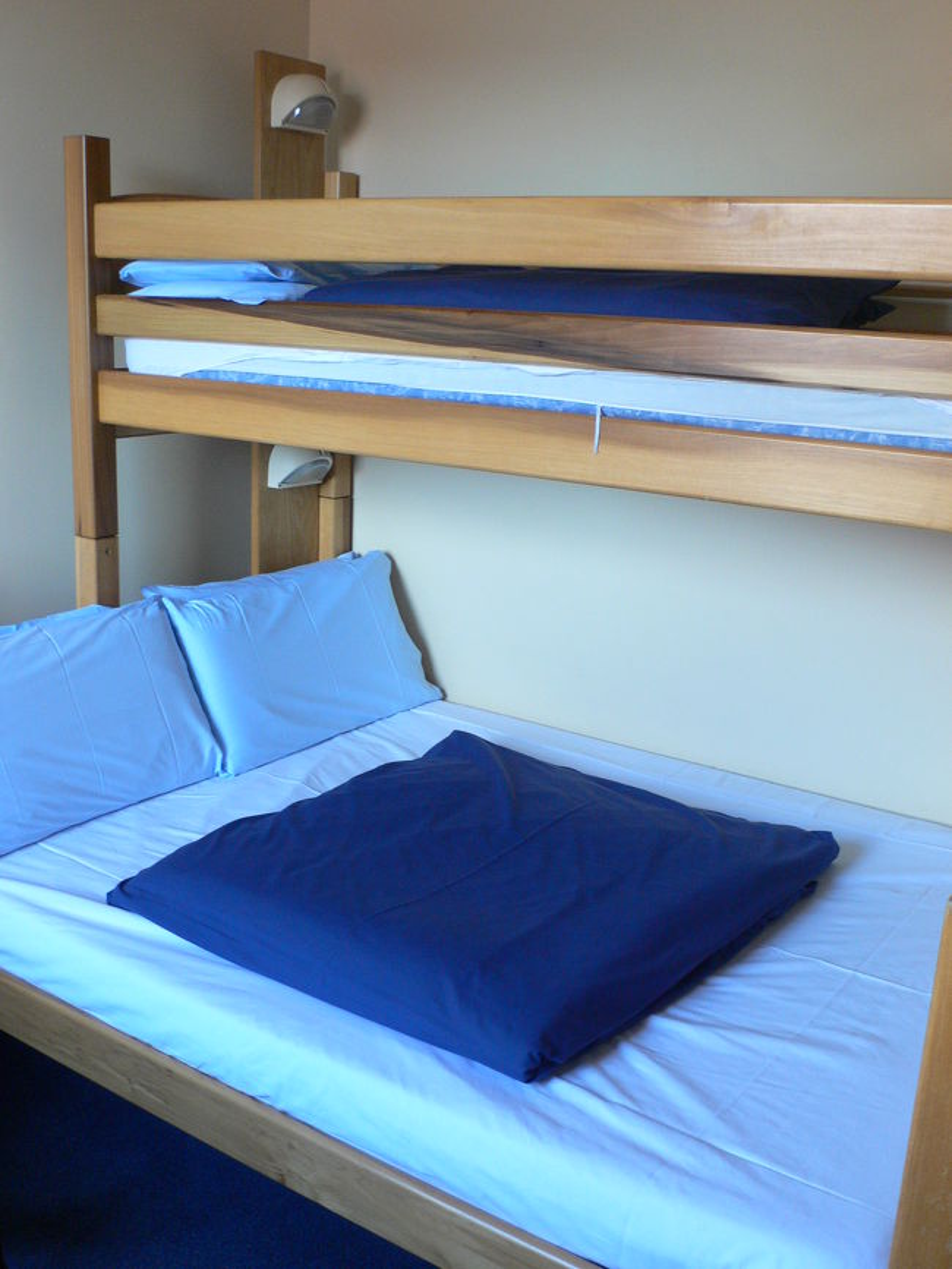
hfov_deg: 41.8
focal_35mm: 34
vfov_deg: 53.9
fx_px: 1246
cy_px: 634
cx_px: 476
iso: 125
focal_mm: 6.3
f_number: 2.8
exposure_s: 1/30
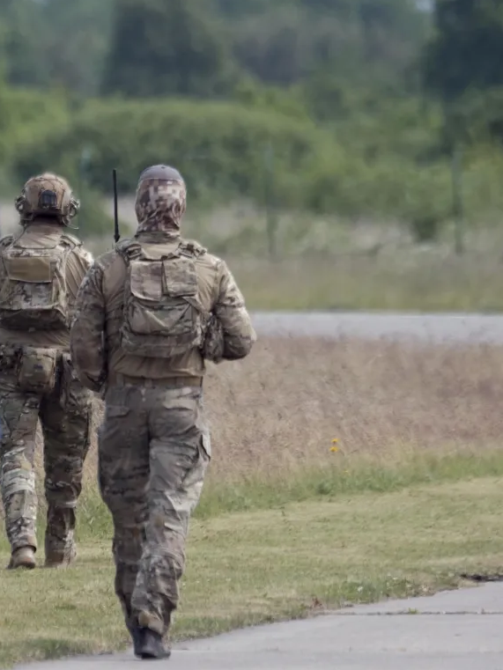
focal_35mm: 910
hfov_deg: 1.6
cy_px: 347
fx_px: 17626
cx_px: -11
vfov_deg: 2.2
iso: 160
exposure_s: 1/250
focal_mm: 400
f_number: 7.1
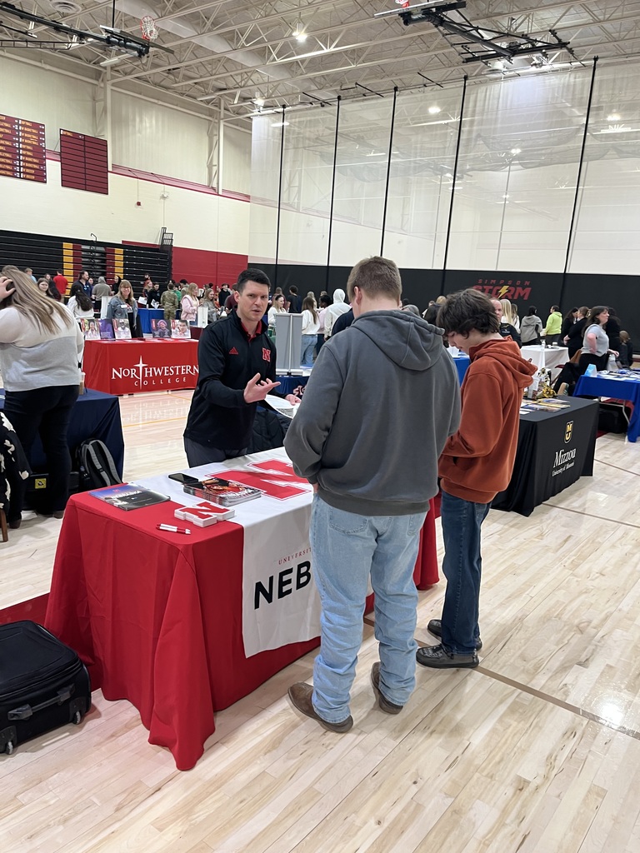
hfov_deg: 53.1
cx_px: 320
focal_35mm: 26
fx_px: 641
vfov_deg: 67.3
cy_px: 426
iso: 100
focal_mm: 5.1
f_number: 1.6
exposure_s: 1/60
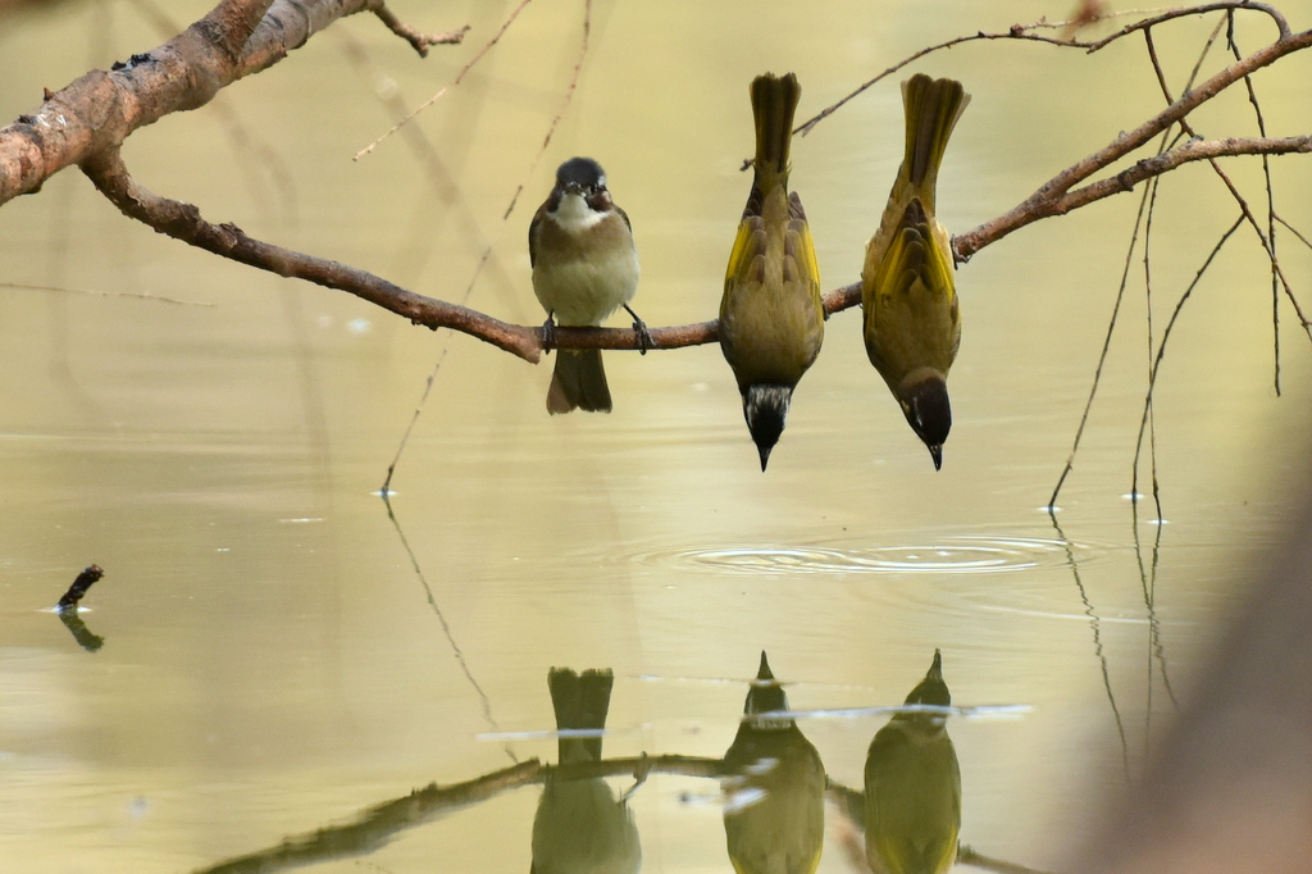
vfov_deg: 6.9
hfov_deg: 10.3
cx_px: 656
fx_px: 7286
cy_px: 437
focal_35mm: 200
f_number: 2.8
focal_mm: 200
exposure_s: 1/1250
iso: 1000
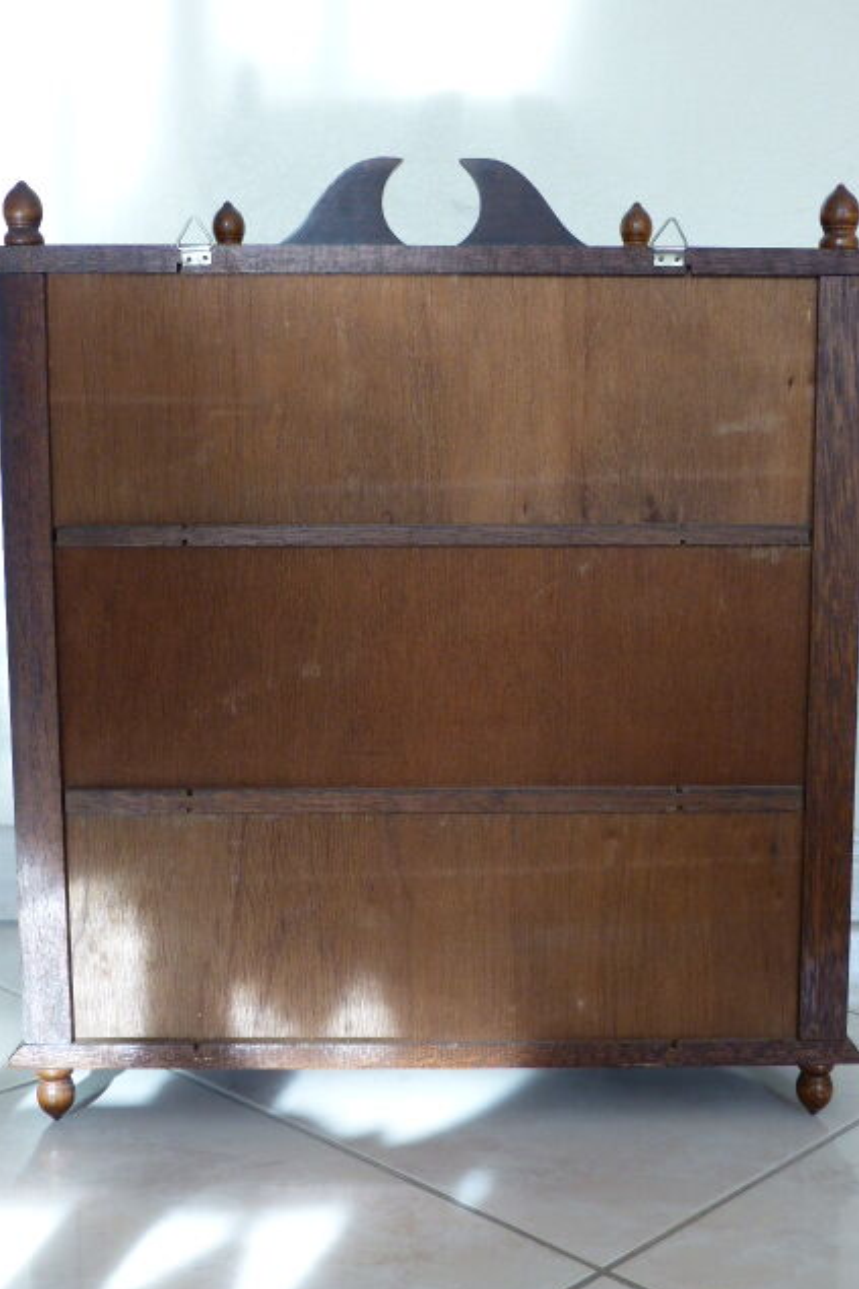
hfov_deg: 31.2
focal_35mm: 43
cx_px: 439
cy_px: 648
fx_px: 1540
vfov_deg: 45.4
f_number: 2.8
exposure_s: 1/60
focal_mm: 7.4
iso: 200
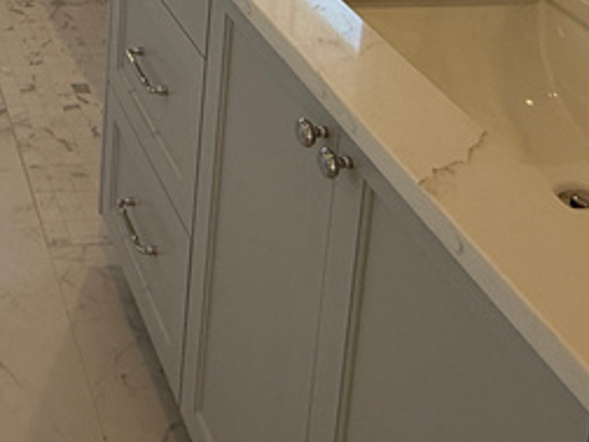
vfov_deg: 20.6
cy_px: -276
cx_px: -96
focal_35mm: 57
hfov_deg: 29.6
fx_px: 970
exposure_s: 1/120
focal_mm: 2.22
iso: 64
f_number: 2.2
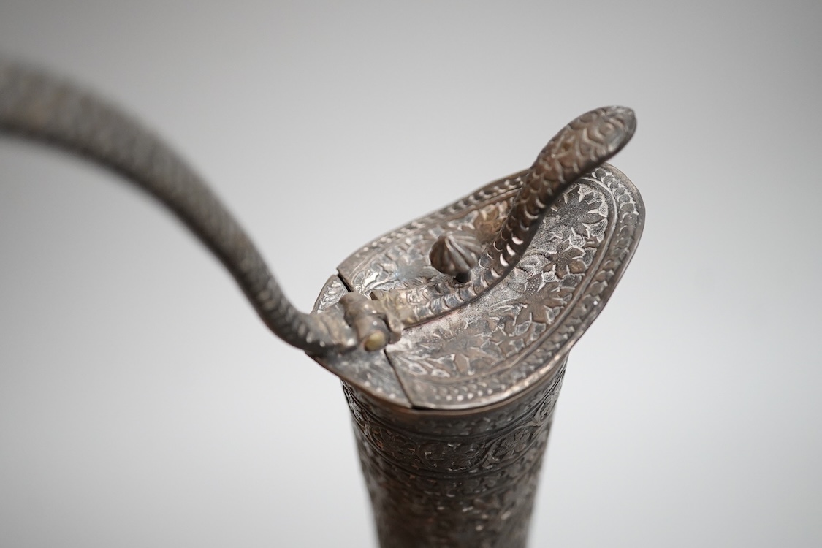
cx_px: 411
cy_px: 274
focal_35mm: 45
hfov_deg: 43.6
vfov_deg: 29.9
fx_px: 1027
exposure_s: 1/320
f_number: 5
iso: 2500
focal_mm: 30
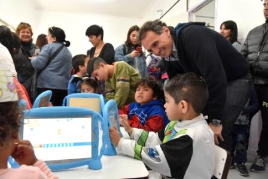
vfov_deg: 53.2
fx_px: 179
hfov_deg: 73.7
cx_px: 134
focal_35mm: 24
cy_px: 90
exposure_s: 1/125
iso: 4000
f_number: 6.3
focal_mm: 24
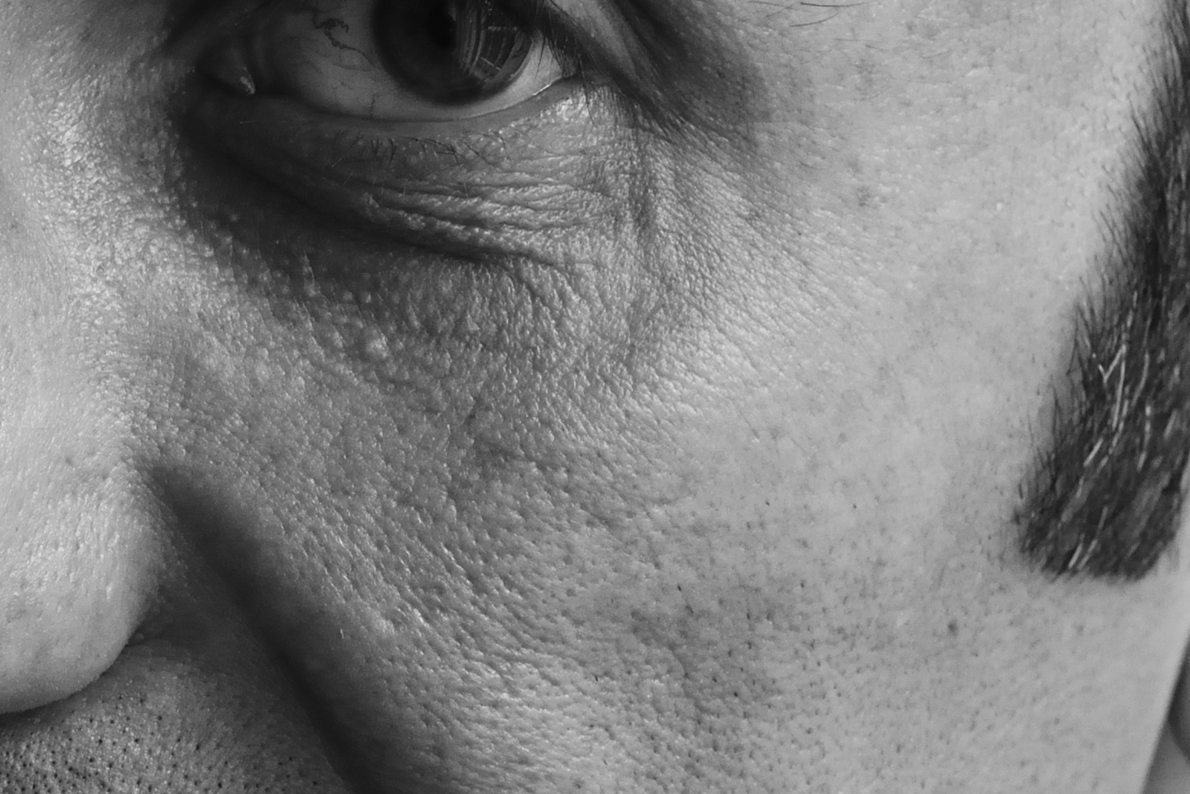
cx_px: -207
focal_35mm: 237
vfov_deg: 5.8
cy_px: 534
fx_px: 7835
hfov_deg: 8.6
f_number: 6.3
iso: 1250
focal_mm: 50
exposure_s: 1/100
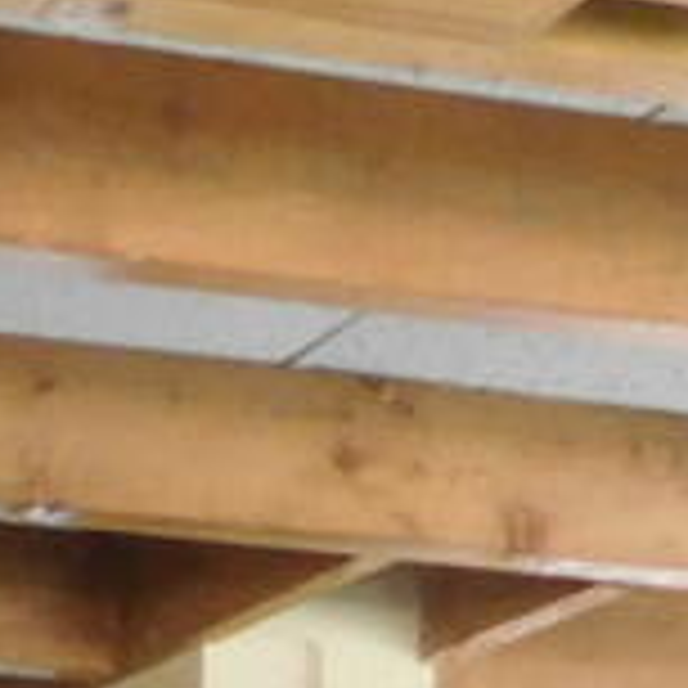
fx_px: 2991
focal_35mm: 133
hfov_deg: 11.1
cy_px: 1587
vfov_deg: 11.2
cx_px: -935
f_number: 3
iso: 400
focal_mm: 4
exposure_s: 1/30
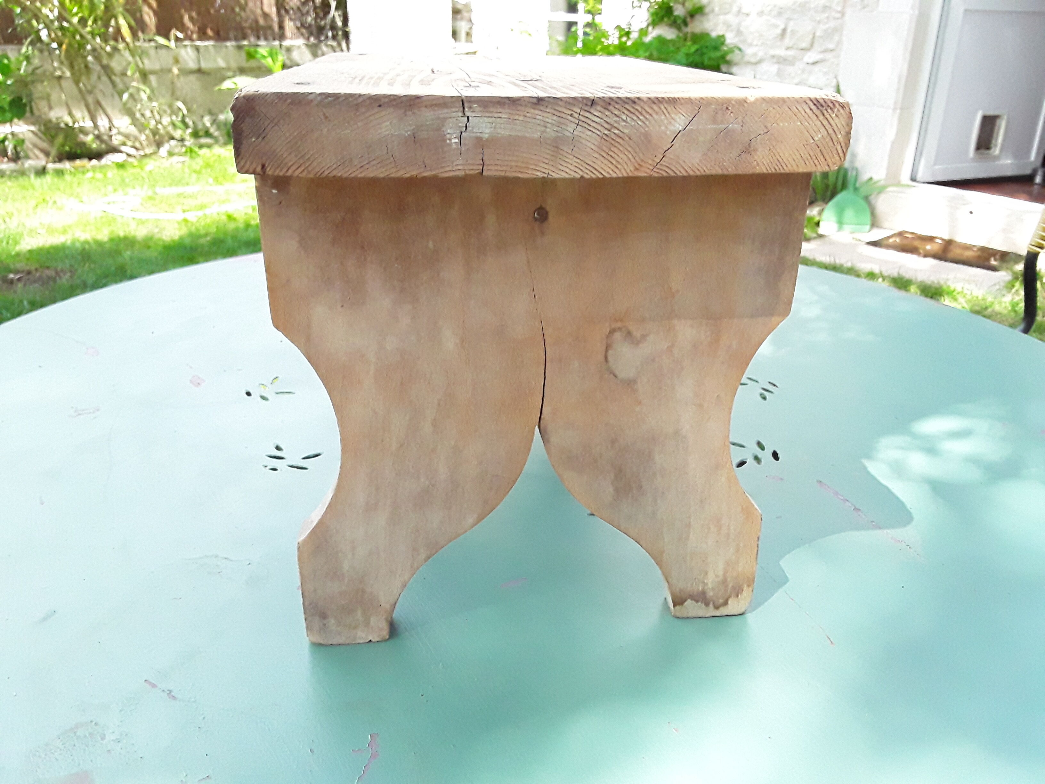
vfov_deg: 51.4
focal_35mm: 27
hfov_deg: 65.3
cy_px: 392
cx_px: 522
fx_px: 815
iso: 400
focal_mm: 2.91
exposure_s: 1/1934
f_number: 1.9
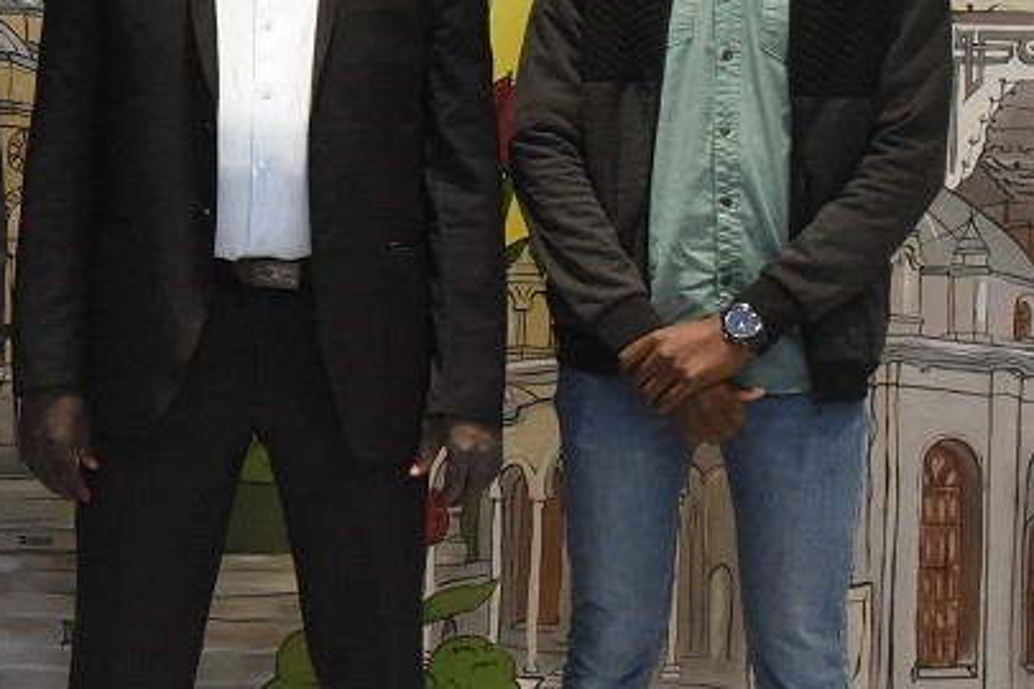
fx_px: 2872
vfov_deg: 13.5
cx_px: -245
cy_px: 50
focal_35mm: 100
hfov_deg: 19.1
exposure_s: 1/160
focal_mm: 27
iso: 4000
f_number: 8
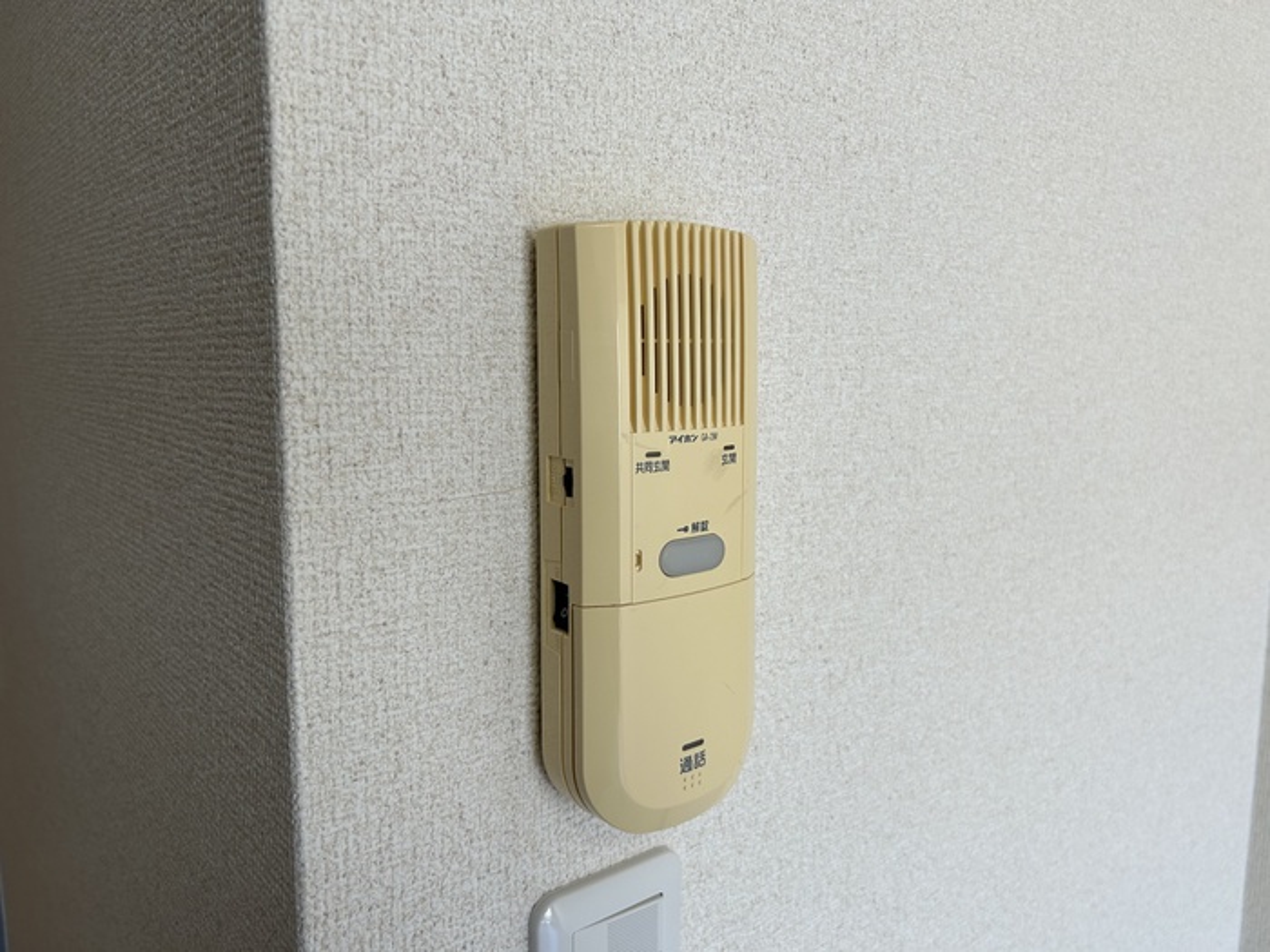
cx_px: 635
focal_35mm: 26
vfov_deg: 53.1
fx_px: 954
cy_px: 476
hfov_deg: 67.3
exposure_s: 1/111
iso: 40
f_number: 1.5
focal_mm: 5.7
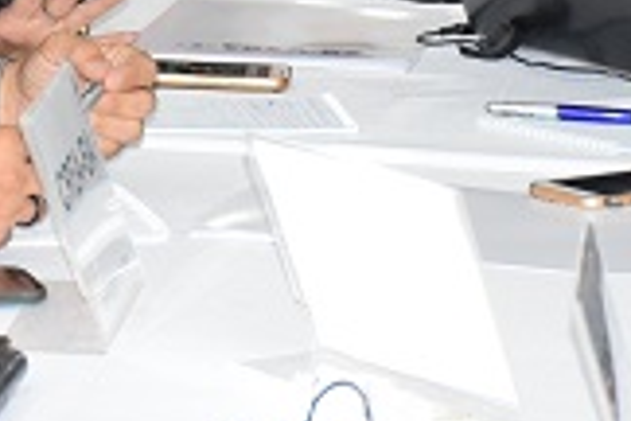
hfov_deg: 7.4
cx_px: 125
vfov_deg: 4.9
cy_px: -335
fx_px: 4872
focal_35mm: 278
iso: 2200
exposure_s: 1/60
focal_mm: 50
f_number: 4.8
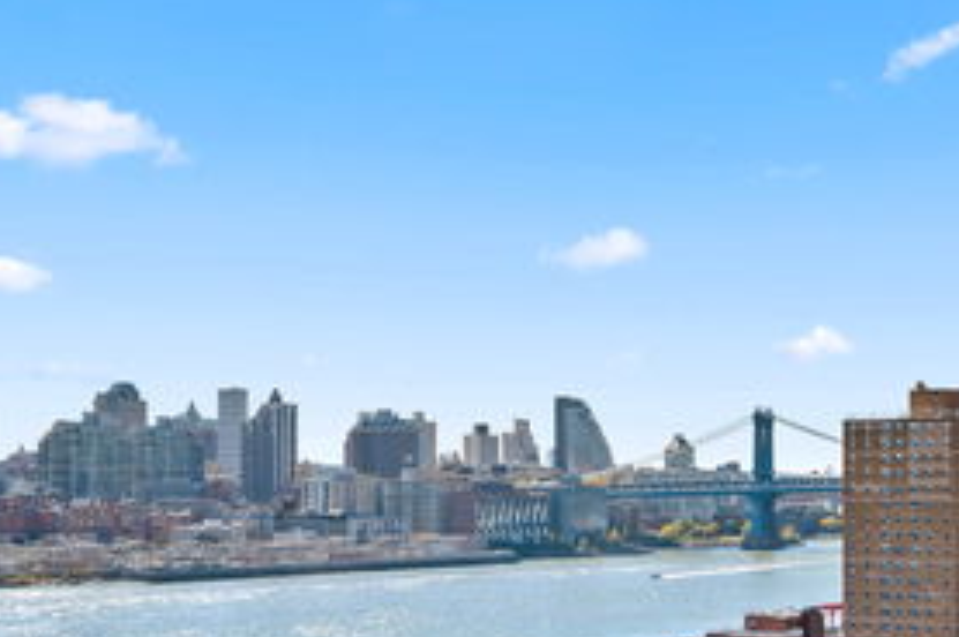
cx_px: 765
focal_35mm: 62
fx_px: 1650
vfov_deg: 21.8
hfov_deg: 31.6
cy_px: 403
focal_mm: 30
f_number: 11
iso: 250
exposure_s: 1/160
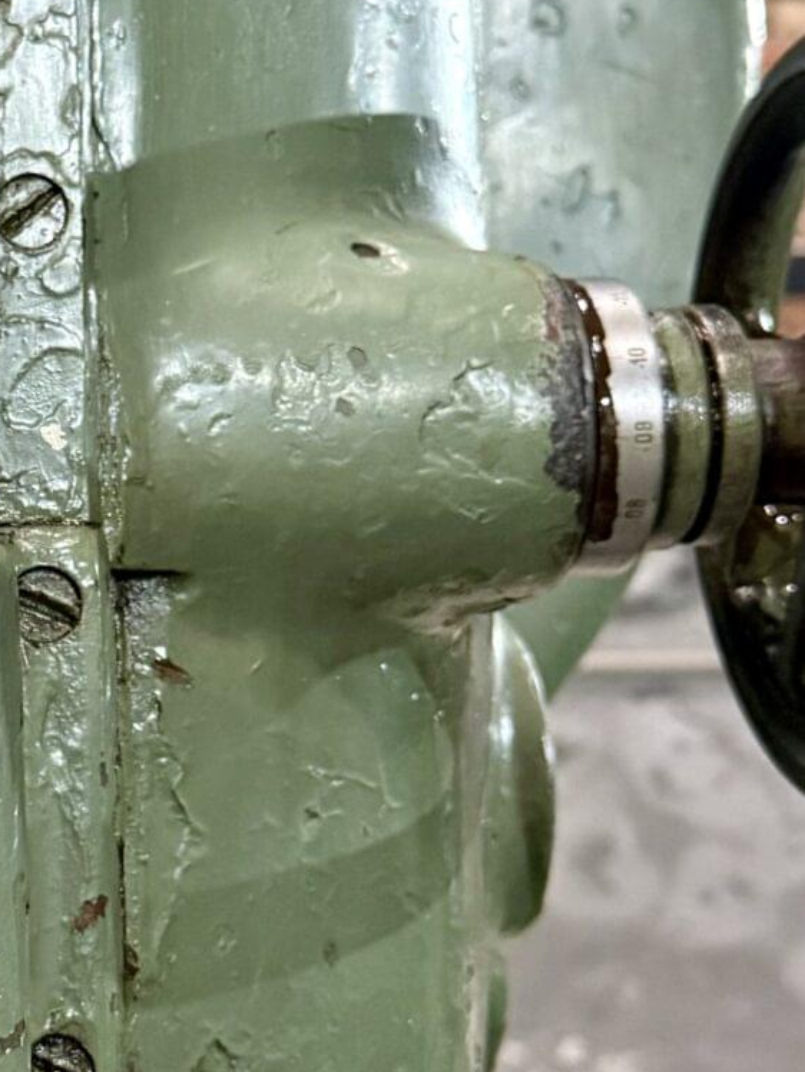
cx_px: -85
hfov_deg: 17.4
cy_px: 528
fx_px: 2542
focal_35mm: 82
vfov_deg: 23.8
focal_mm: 6.76
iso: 500
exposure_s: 1/50
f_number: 1.78
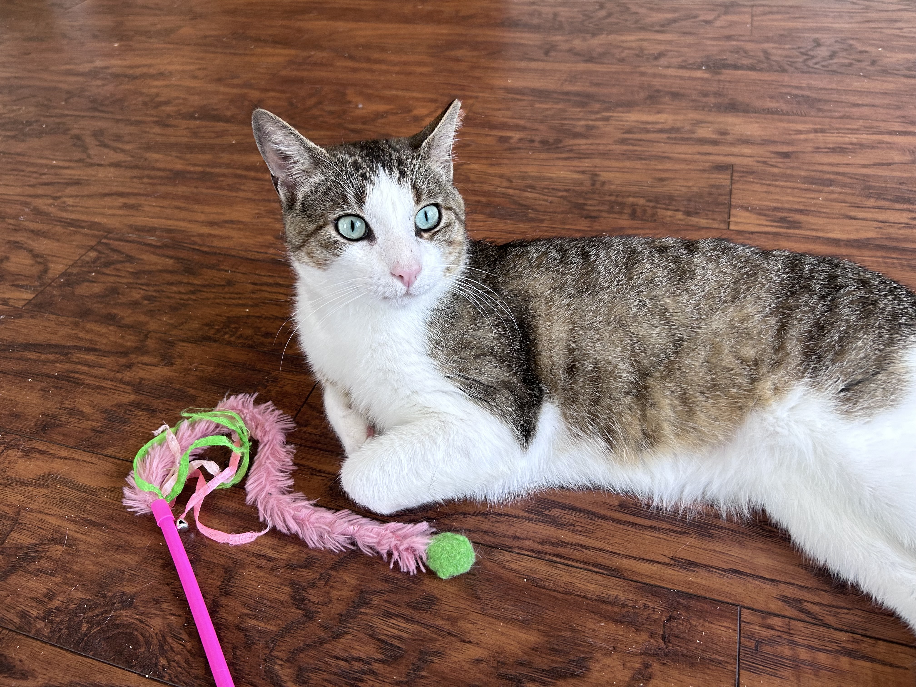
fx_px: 688
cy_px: 344
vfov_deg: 53.1
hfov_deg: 67.3
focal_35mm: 26
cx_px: 458
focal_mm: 5.7
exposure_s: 1/94
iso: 125
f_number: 1.5
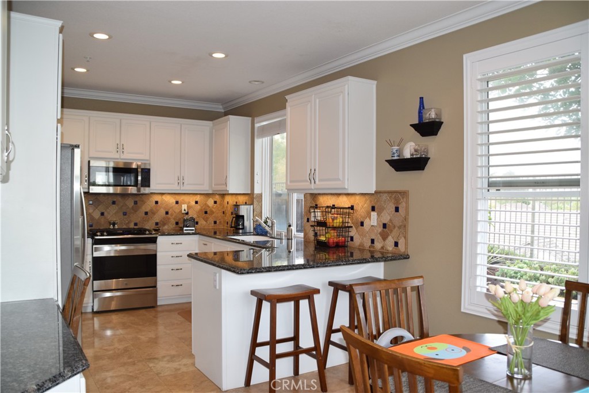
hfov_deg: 67.4
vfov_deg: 47.9
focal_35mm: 27
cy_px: 196
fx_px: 442
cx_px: 294
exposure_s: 1/125
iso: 560
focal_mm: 18
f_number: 5.6
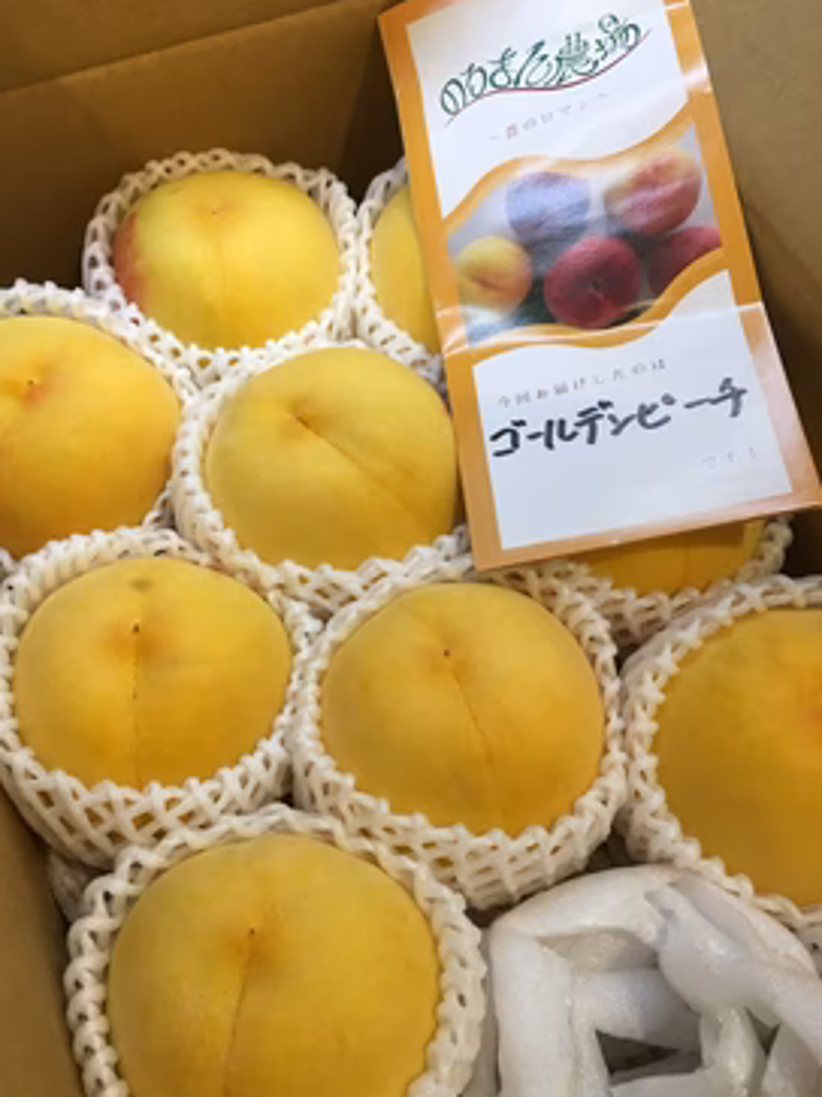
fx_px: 1014
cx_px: 375
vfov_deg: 56.8
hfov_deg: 44.1
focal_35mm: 32
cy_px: 583
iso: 25
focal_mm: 4.15
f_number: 2.2
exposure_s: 1/15
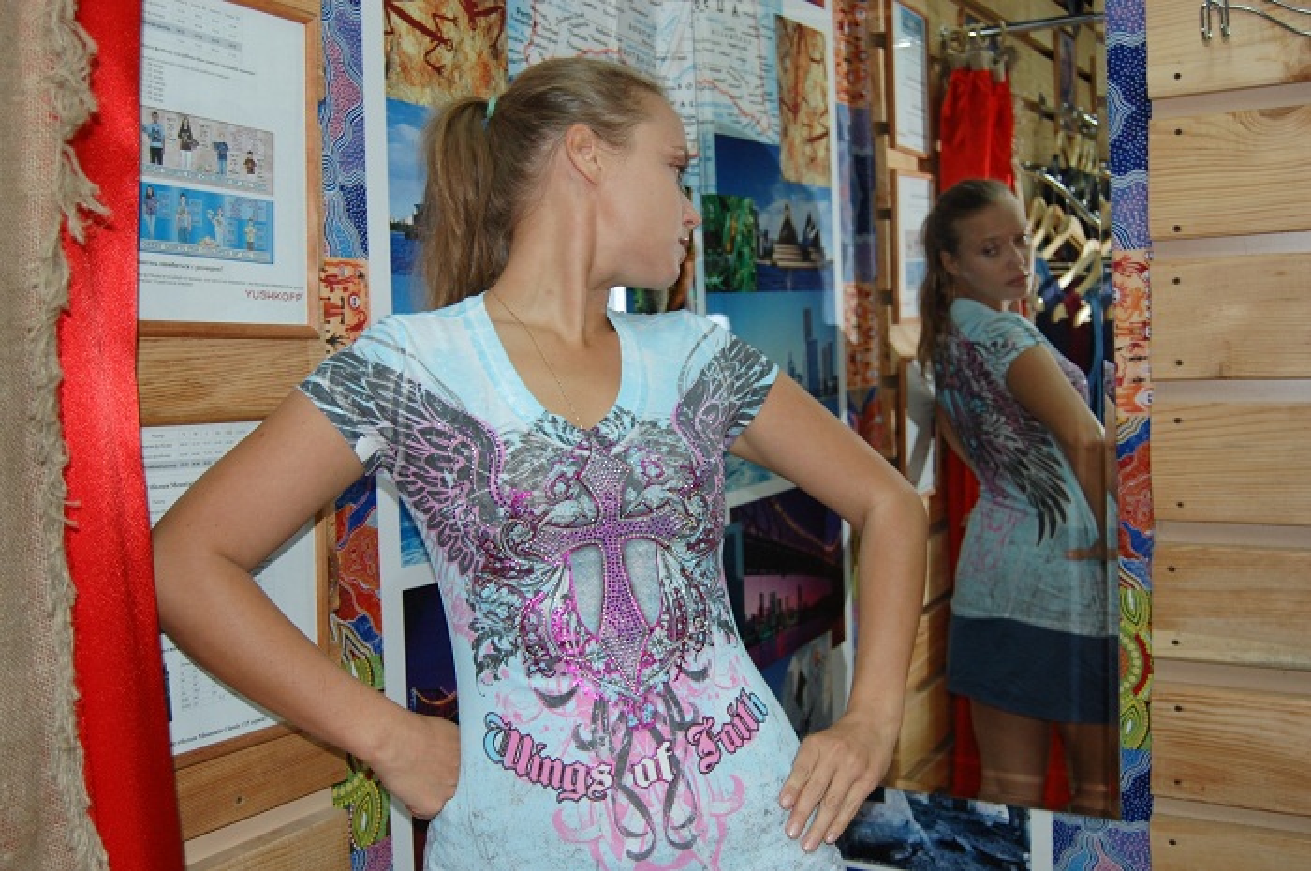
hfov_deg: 55.2
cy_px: 436
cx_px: 656
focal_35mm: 34
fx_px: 1255
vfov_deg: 38.3
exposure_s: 1/60
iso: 400
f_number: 3.8
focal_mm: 23
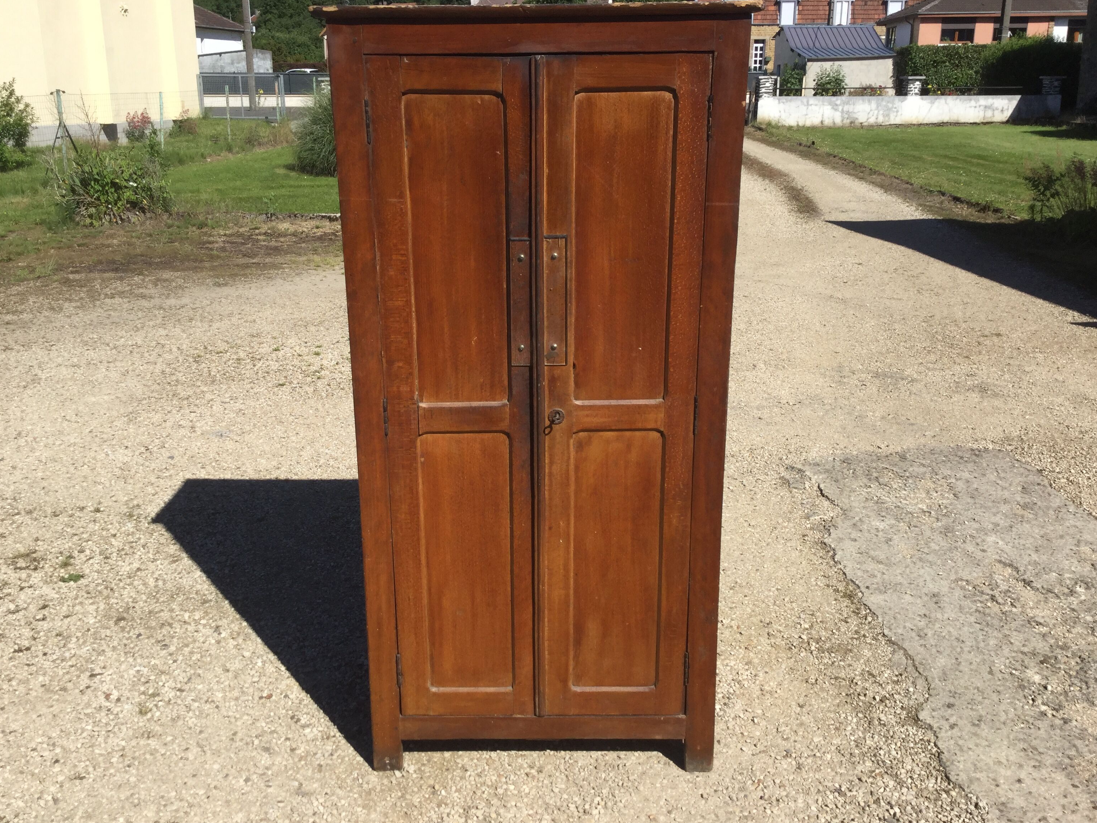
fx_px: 1046
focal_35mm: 33
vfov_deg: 42.9
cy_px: 396
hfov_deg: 55.3
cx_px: 524
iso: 25
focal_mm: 3.3
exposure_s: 1/1235
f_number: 2.4
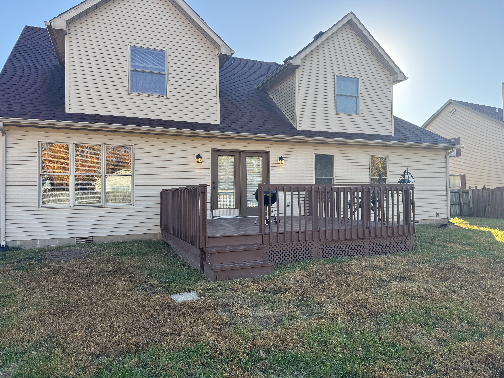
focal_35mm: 24
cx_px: 252
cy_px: 189
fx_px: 349
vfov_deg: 56.8
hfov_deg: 71.6
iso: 80
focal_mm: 6.76
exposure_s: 1/615
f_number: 1.78
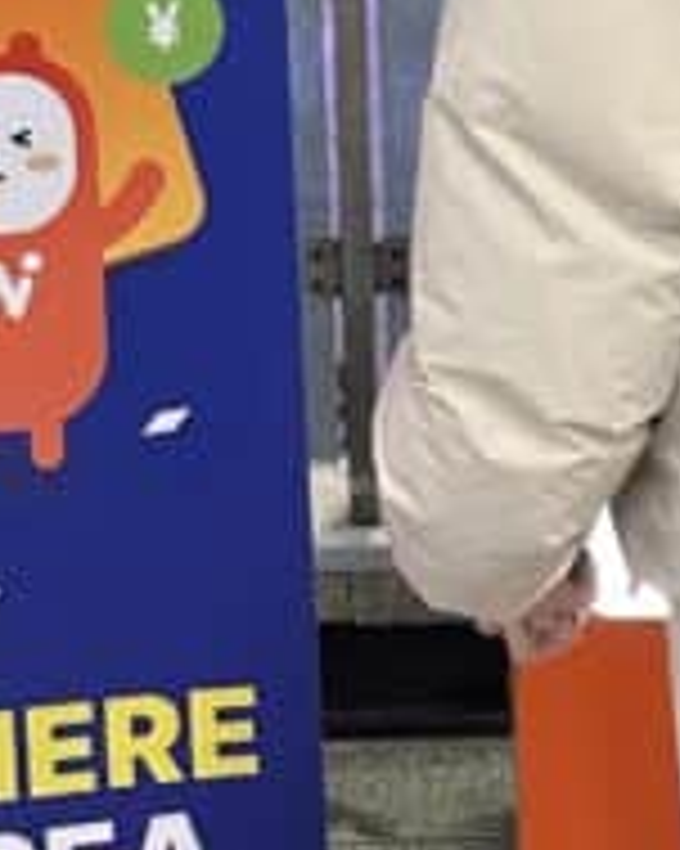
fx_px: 3197
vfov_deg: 14.6
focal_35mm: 127
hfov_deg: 12.1
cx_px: 428
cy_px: -225
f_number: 1.78
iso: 250
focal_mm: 6.86
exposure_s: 1/60
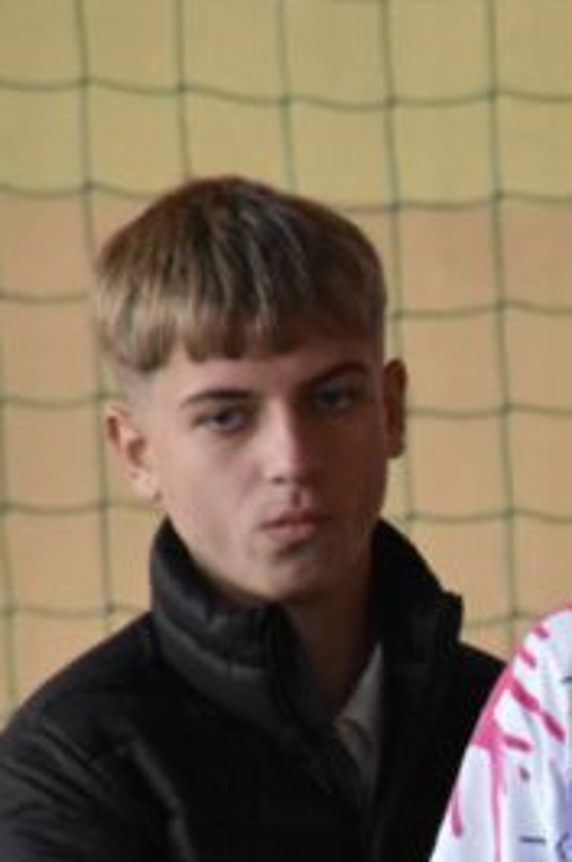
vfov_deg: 2.5
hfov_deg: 1.7
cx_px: 1138
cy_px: 942
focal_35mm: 813
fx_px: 19426
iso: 5000
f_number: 5.6
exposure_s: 1/500
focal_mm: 140
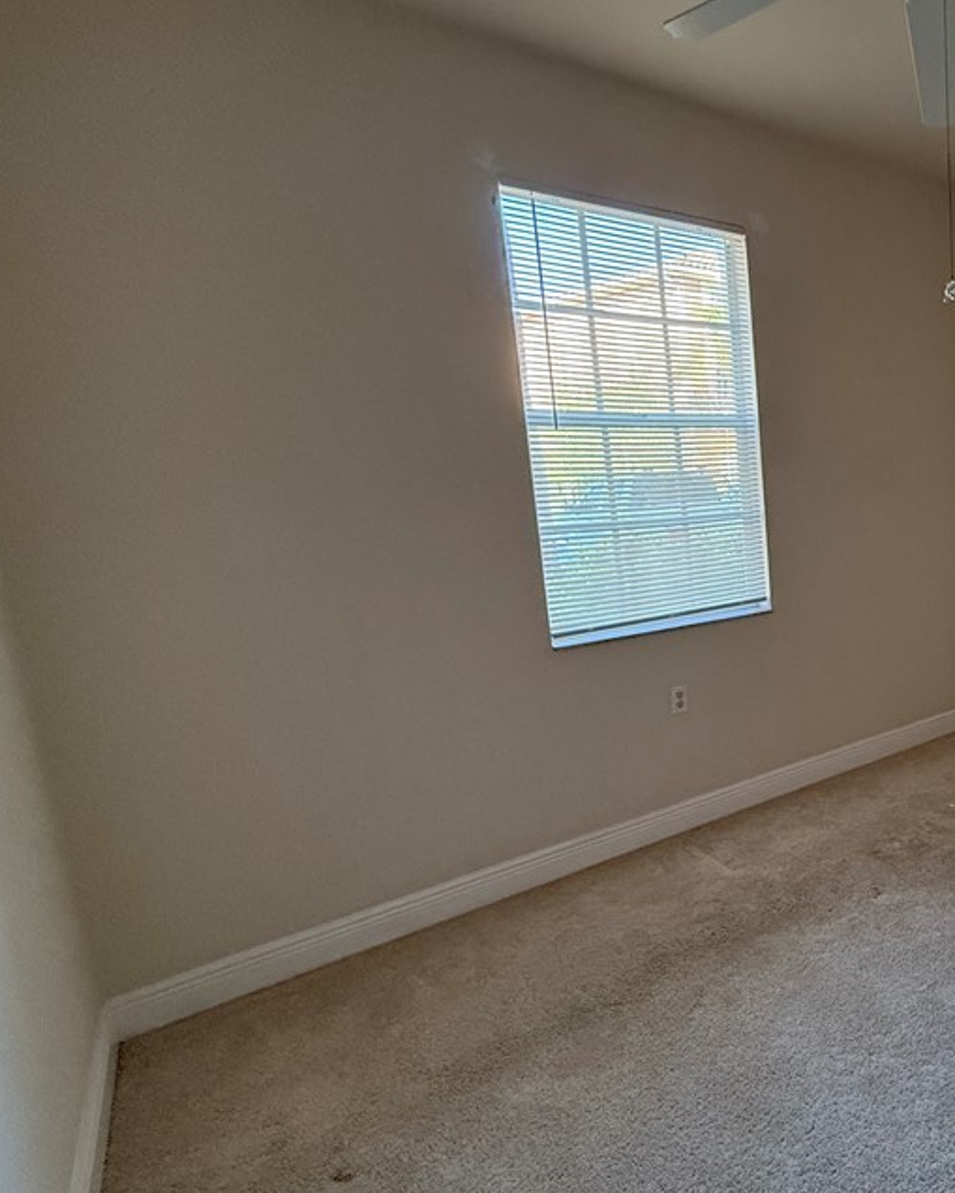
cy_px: 596
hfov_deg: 51.6
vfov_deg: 75.0
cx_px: 938
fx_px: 777
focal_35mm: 22
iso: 400
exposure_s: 1/120
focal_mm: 2.22
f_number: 2.2
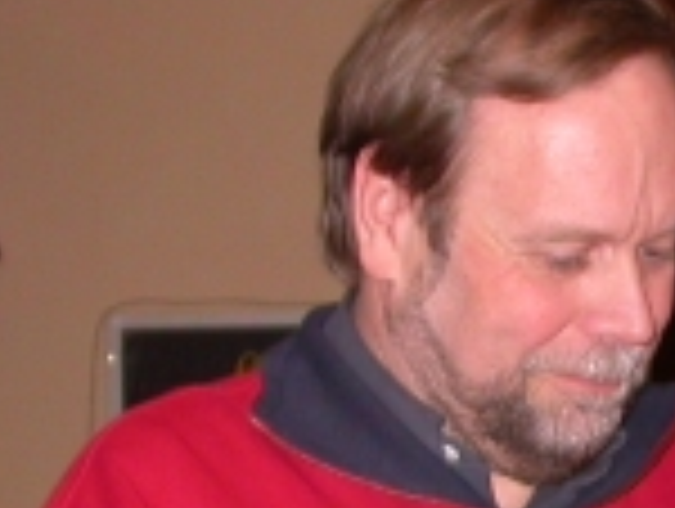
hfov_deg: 11.9
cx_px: 842
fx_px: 3164
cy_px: 764
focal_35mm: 162
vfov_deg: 9.0
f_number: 2.6
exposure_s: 1/60
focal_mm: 7.85
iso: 100
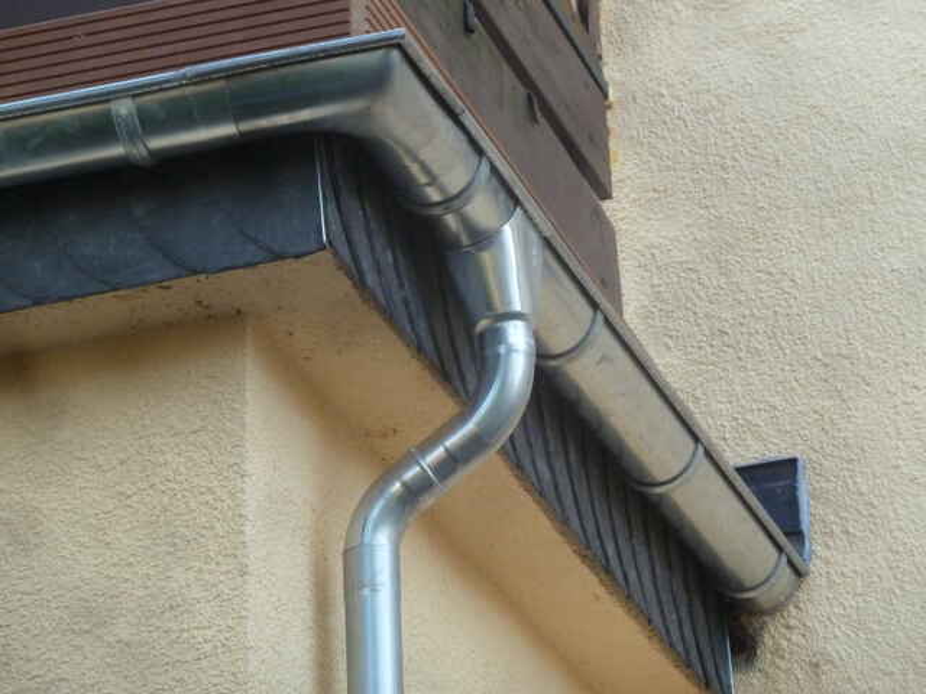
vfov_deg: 8.8
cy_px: 347
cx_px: 463
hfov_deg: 11.7
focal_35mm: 169
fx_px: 4521
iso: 500
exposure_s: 1/250
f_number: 4.5
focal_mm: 27.8
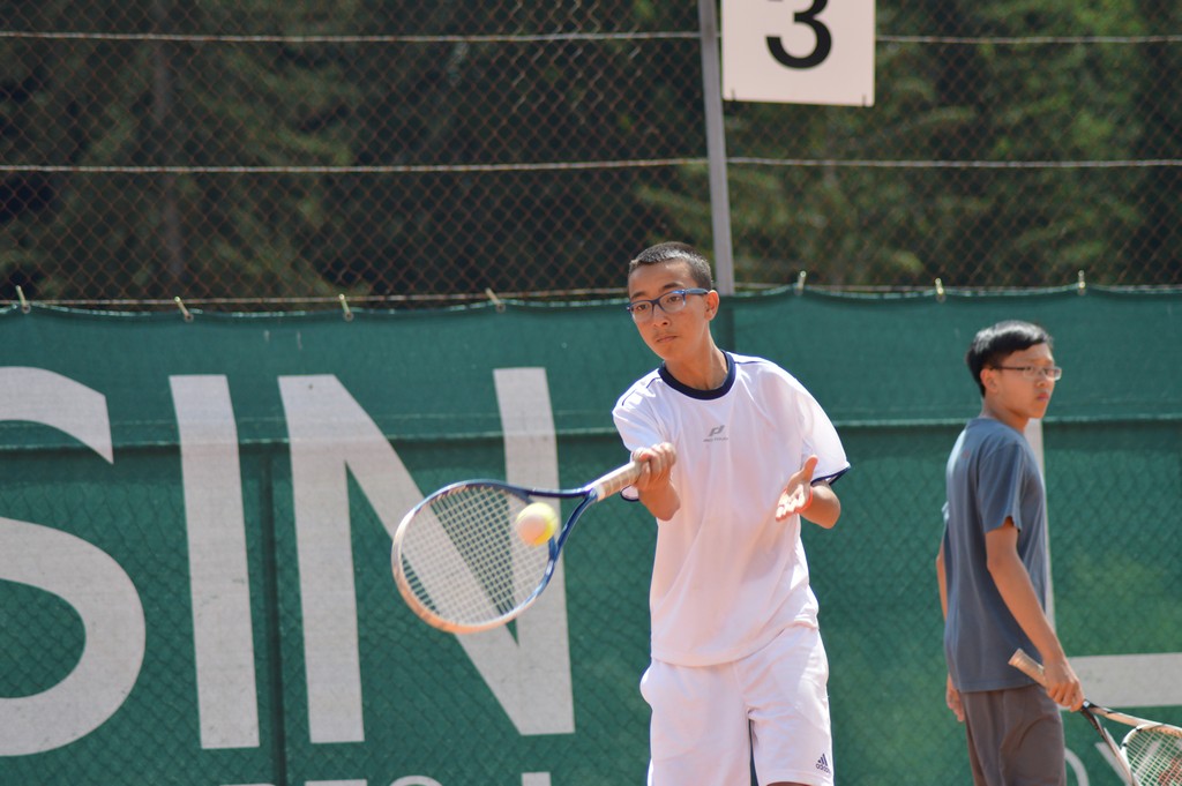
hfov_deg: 11.4
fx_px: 5905
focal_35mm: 180
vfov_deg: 7.6
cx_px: 591
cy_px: 393
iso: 200
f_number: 4.2
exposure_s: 1/1000
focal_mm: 120
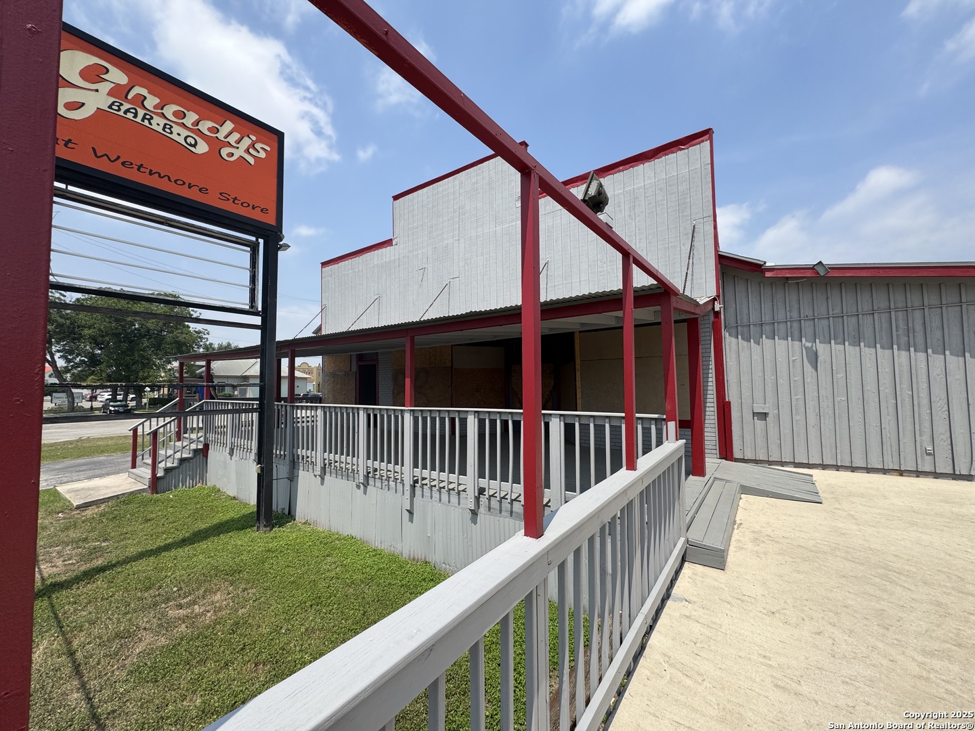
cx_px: 488
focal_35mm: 14
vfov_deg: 85.7
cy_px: 366
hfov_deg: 102.1
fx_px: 394
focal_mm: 2.22
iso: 50
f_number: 2.2
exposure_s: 1/1832
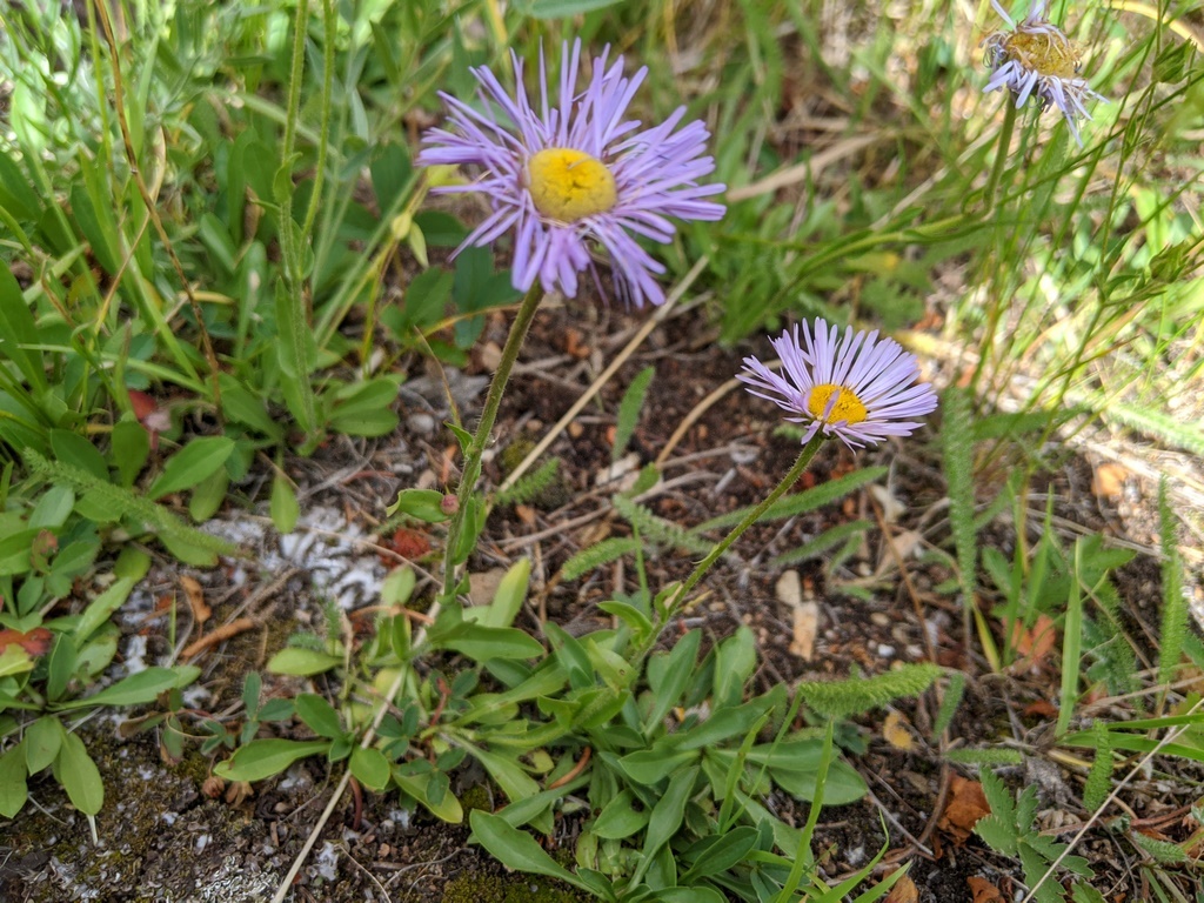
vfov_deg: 51.4
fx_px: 939
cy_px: 452
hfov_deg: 65.3
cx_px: 602
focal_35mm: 27
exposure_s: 1/782
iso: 55
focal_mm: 4.44
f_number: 1.8
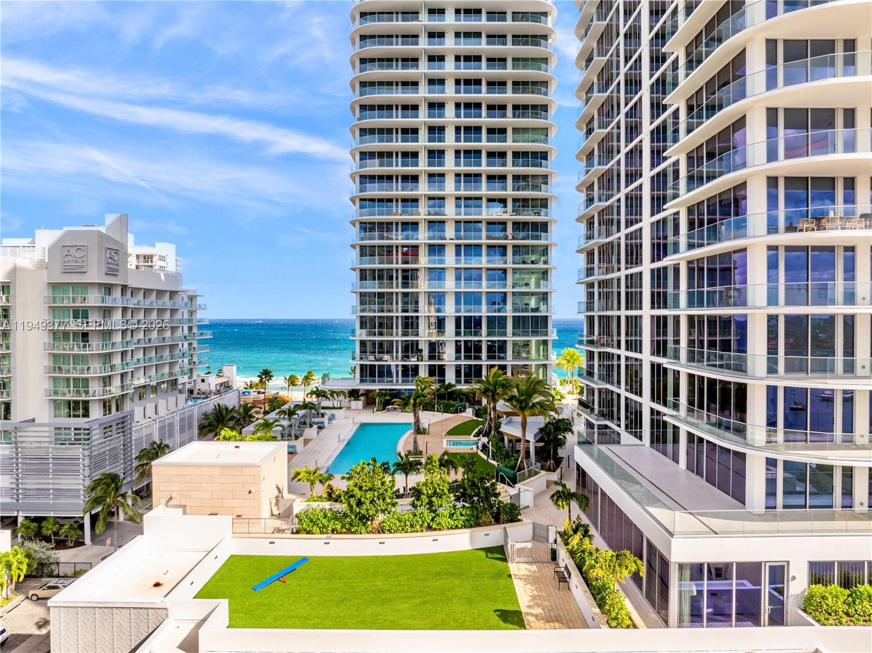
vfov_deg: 56.7
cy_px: 326
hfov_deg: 71.6
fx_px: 604
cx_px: 436
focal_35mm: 24
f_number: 5.6
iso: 100
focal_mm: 12.29
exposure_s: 1/640
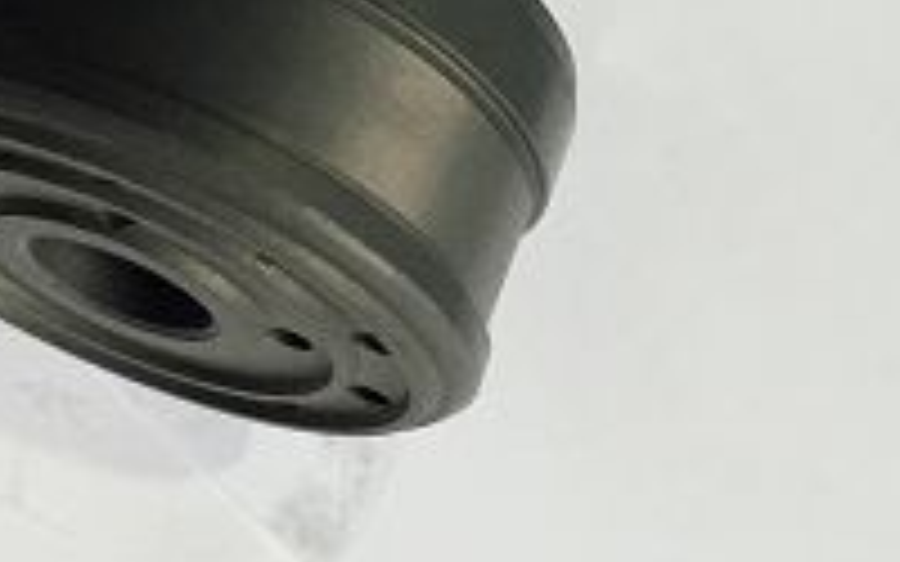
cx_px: 232
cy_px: 135
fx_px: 2011
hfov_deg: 25.0
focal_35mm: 82
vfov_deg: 15.8
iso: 50
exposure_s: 1/30
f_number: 2.2
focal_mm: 4.15
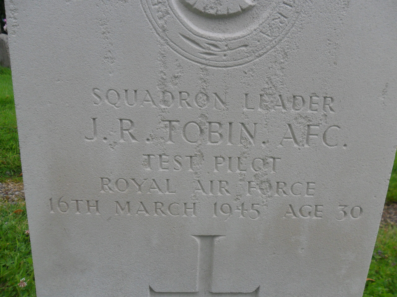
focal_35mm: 27
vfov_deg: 51.4
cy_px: 148
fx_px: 310
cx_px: 198
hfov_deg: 65.3
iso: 100
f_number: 3.5
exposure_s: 1/350
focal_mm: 4.9
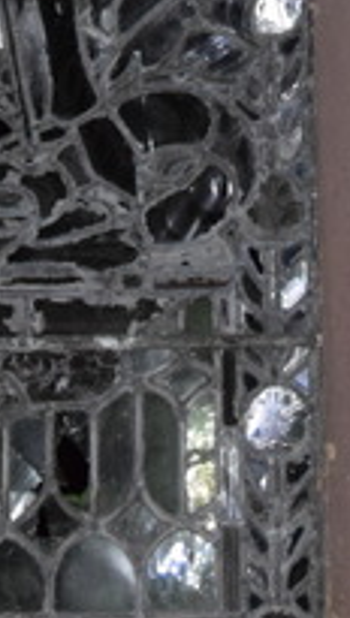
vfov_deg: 9.0
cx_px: 181
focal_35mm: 235
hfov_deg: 5.2
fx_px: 3860
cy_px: -273
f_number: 4.2
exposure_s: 1/60
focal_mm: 30
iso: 3200
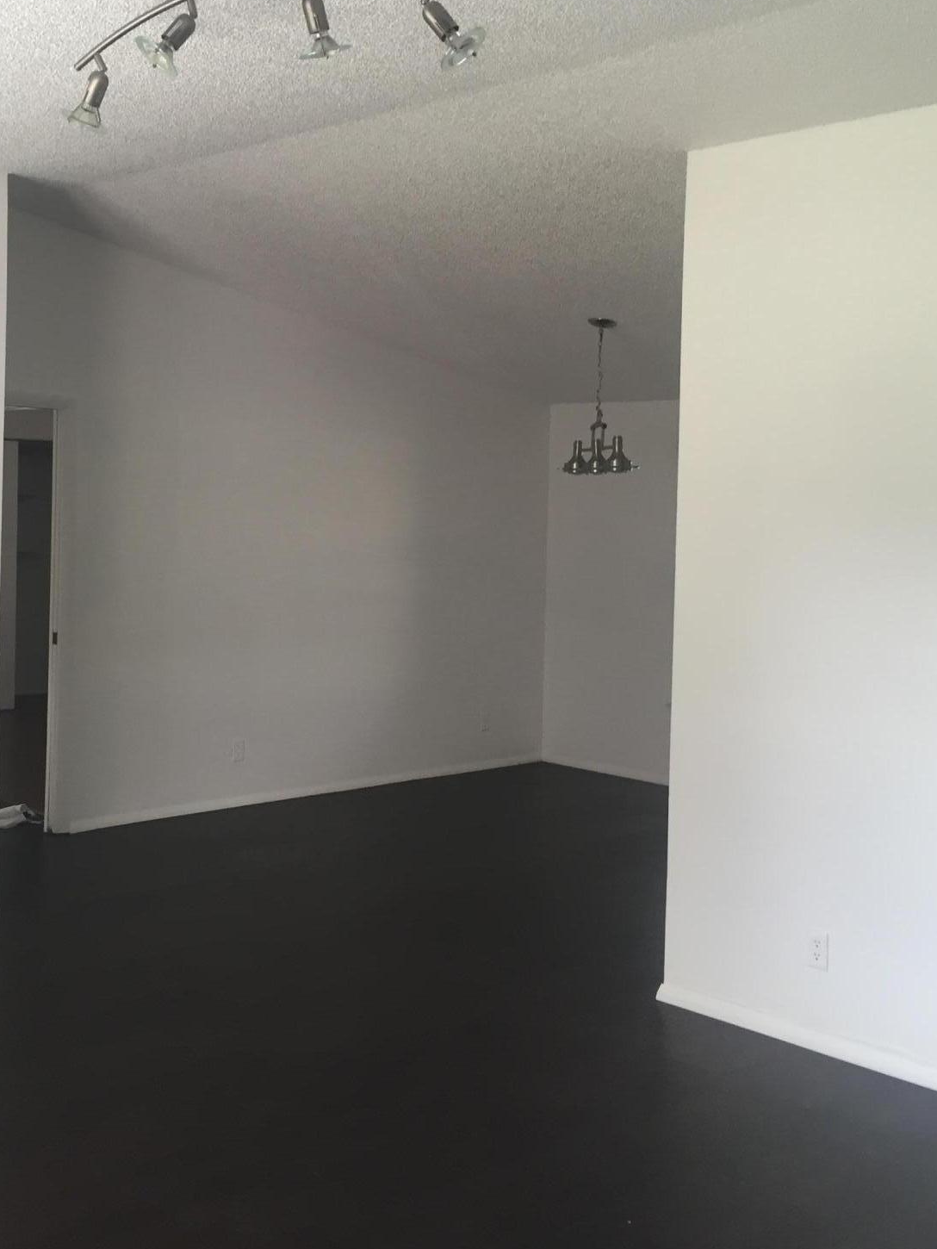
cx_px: 434
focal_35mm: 40
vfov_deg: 46.6
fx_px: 1443
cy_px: 531
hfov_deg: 36.0
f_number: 2.2
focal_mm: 4.15
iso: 40
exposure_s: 1/40
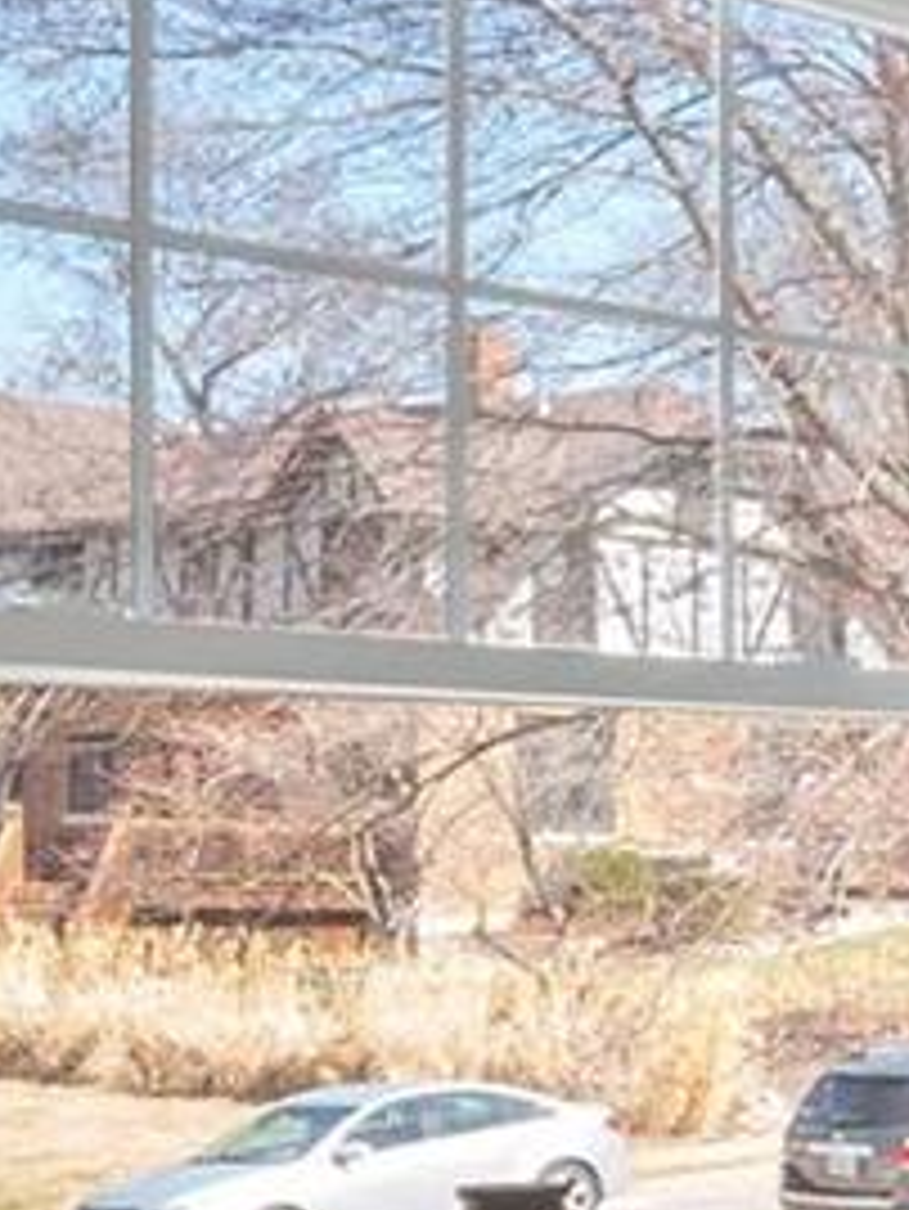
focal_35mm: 103
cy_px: 945
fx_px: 3603
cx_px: 2506
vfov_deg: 18.9
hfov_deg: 10.9
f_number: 8
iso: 400
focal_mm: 9
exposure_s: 1/10
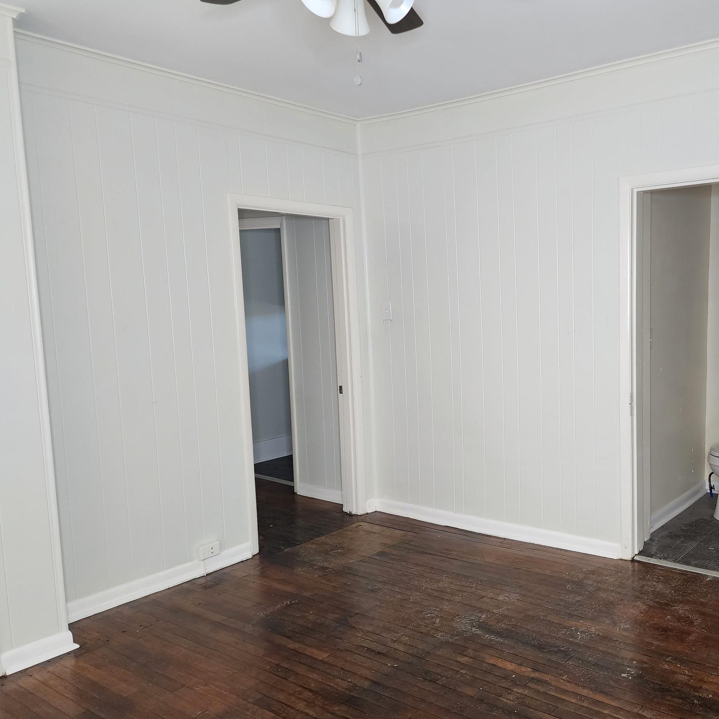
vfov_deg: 54.0
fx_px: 705
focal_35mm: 30
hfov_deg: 52.1
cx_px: 523
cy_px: 380
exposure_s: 1/120
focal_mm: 6.4
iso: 320
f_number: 1.8
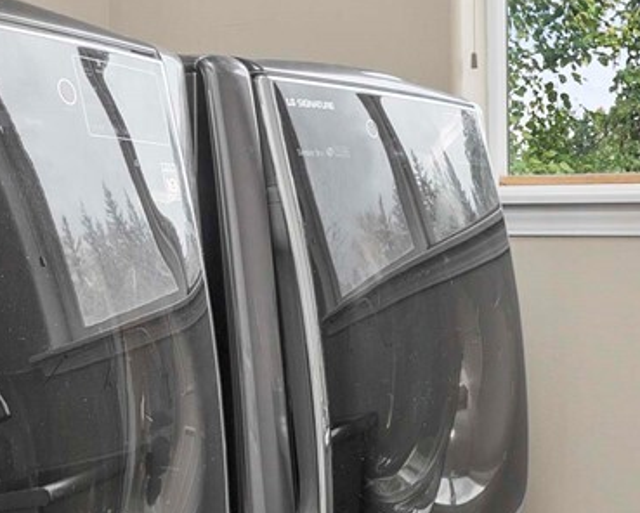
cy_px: 308
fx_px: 1062
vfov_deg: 27.1
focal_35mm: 56
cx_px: 363
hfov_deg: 33.5
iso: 80
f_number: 7.1
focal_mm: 13
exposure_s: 1/125
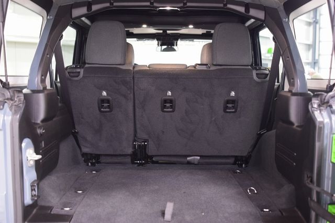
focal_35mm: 36
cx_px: 168
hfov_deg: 53.1
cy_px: 112
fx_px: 335
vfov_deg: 36.9
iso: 1600
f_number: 2.8
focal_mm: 24
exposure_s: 1/15
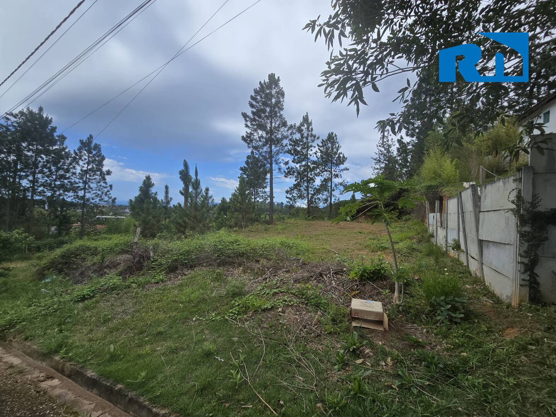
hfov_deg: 106.2
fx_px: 209
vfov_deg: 89.9
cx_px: 278
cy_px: 208
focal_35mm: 13
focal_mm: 2.2
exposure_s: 1/3336
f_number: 2.2
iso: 50
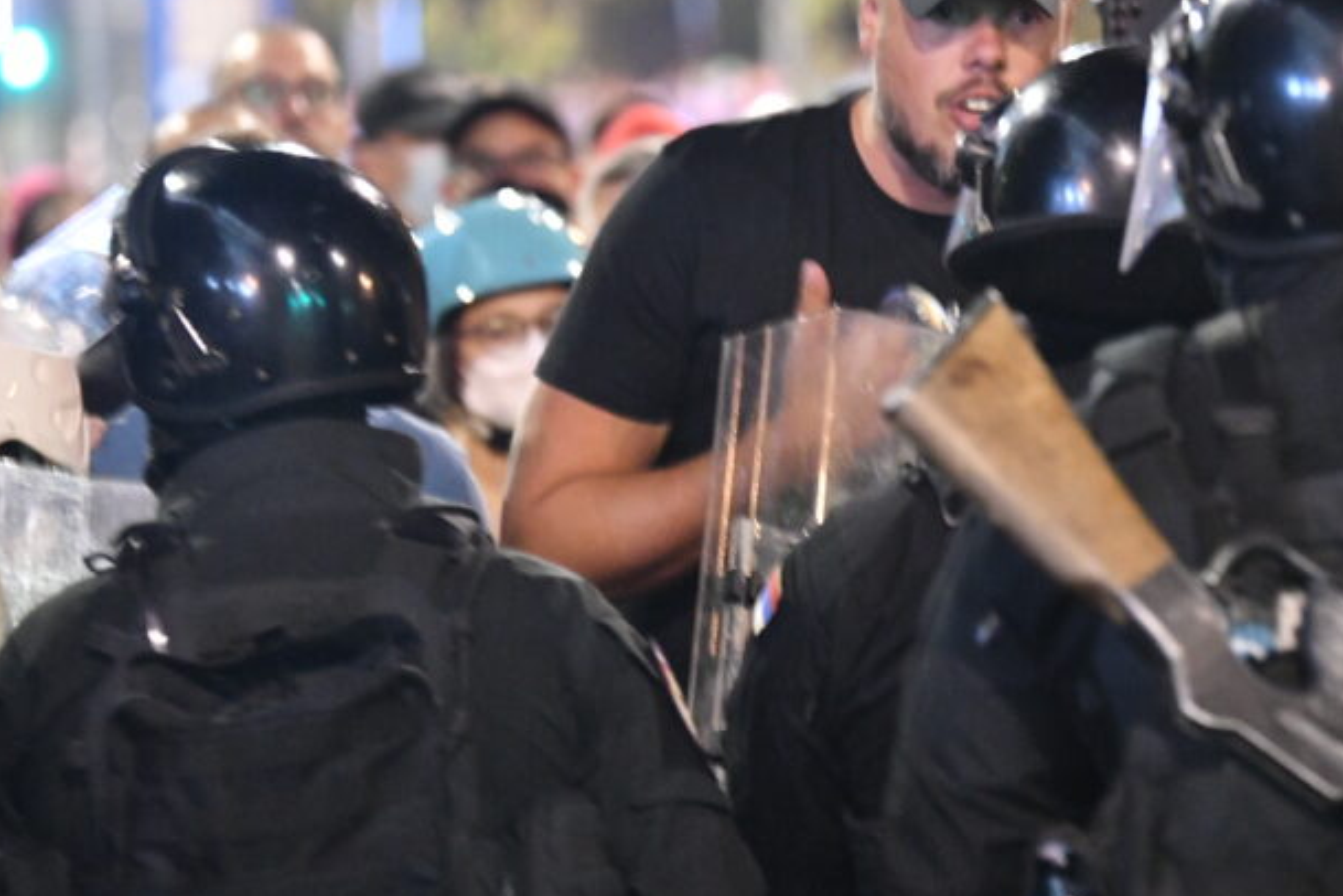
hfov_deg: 9.1
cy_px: 442
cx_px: 895
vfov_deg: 6.1
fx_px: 8468
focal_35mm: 227
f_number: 3.2
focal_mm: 135
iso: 6400
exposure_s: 1/20
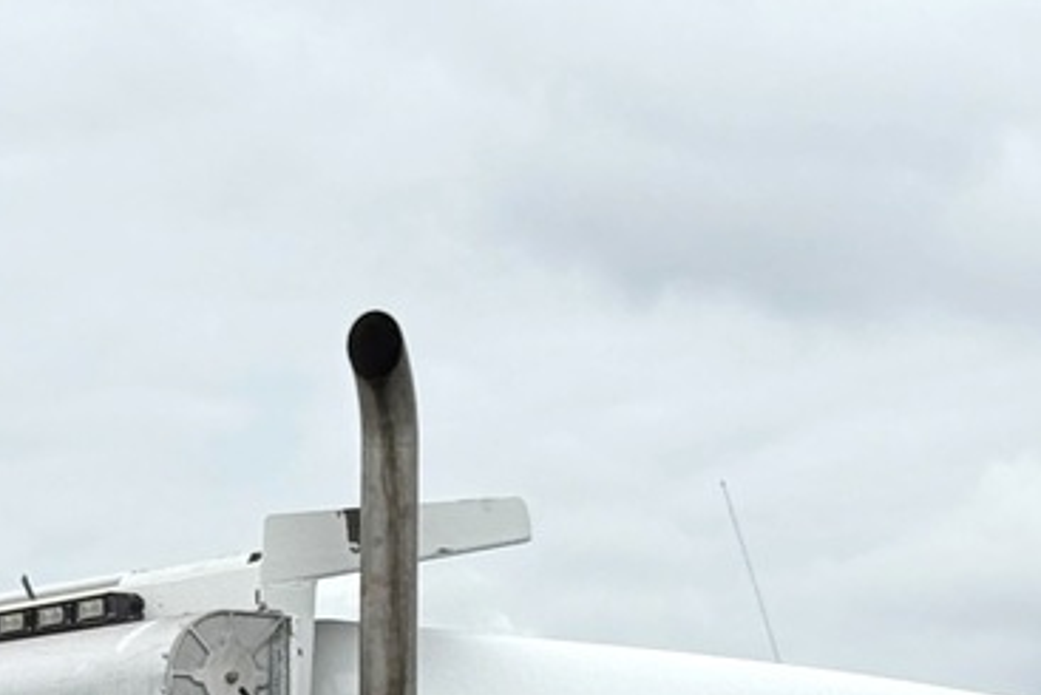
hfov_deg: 9.7
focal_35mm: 212
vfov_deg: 6.4
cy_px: 1001
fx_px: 6132
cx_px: 193
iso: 80
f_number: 1.78
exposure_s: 1/2577
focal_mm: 6.76
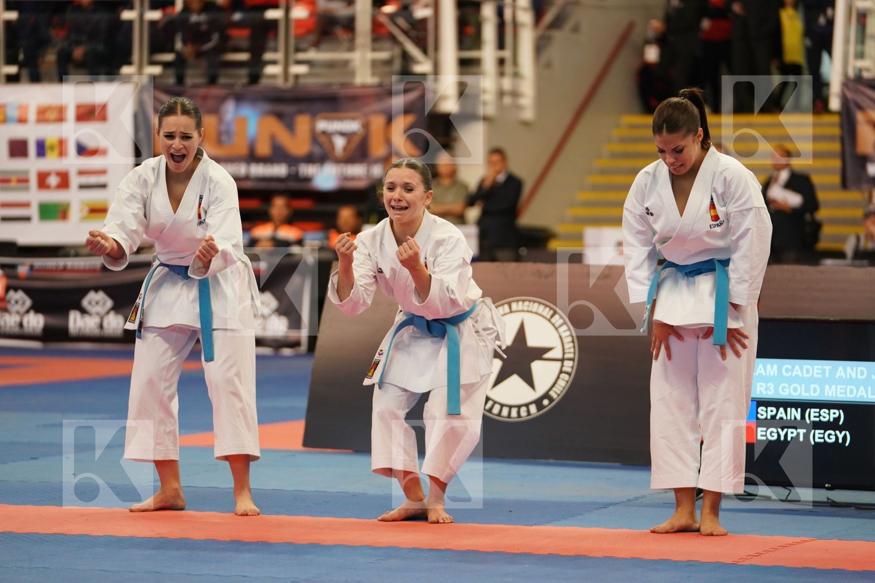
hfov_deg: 15.0
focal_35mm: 137
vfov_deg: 10.0
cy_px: 292
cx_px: 438
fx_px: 3330
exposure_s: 1/500
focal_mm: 137
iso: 1600
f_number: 2.8
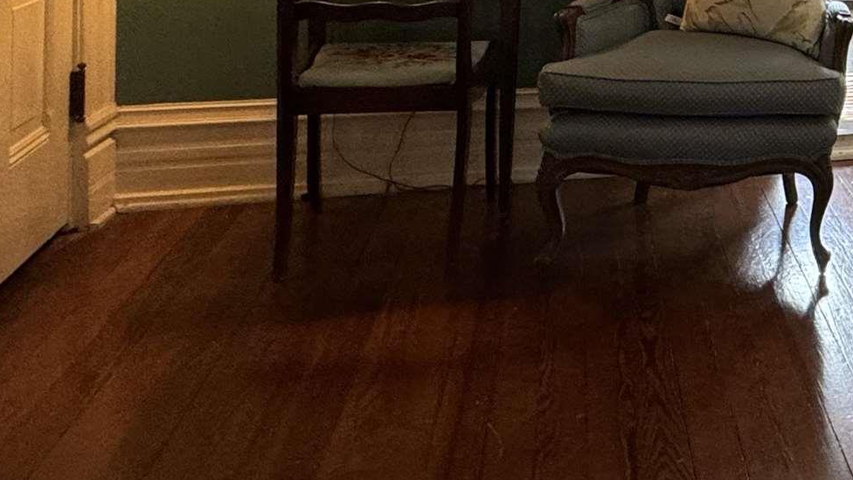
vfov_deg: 22.6
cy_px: -123
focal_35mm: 48
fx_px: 1086
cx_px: 1058
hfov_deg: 33.6
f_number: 2.2
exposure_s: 1/60
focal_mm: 2.22
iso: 200
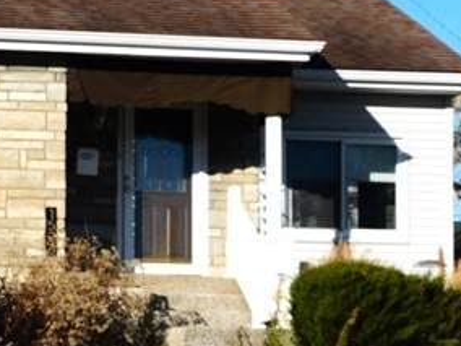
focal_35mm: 144
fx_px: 1918
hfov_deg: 13.1
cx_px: -203
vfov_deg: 10.3
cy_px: 294
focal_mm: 7.1
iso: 125
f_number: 7.2
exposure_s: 1/400
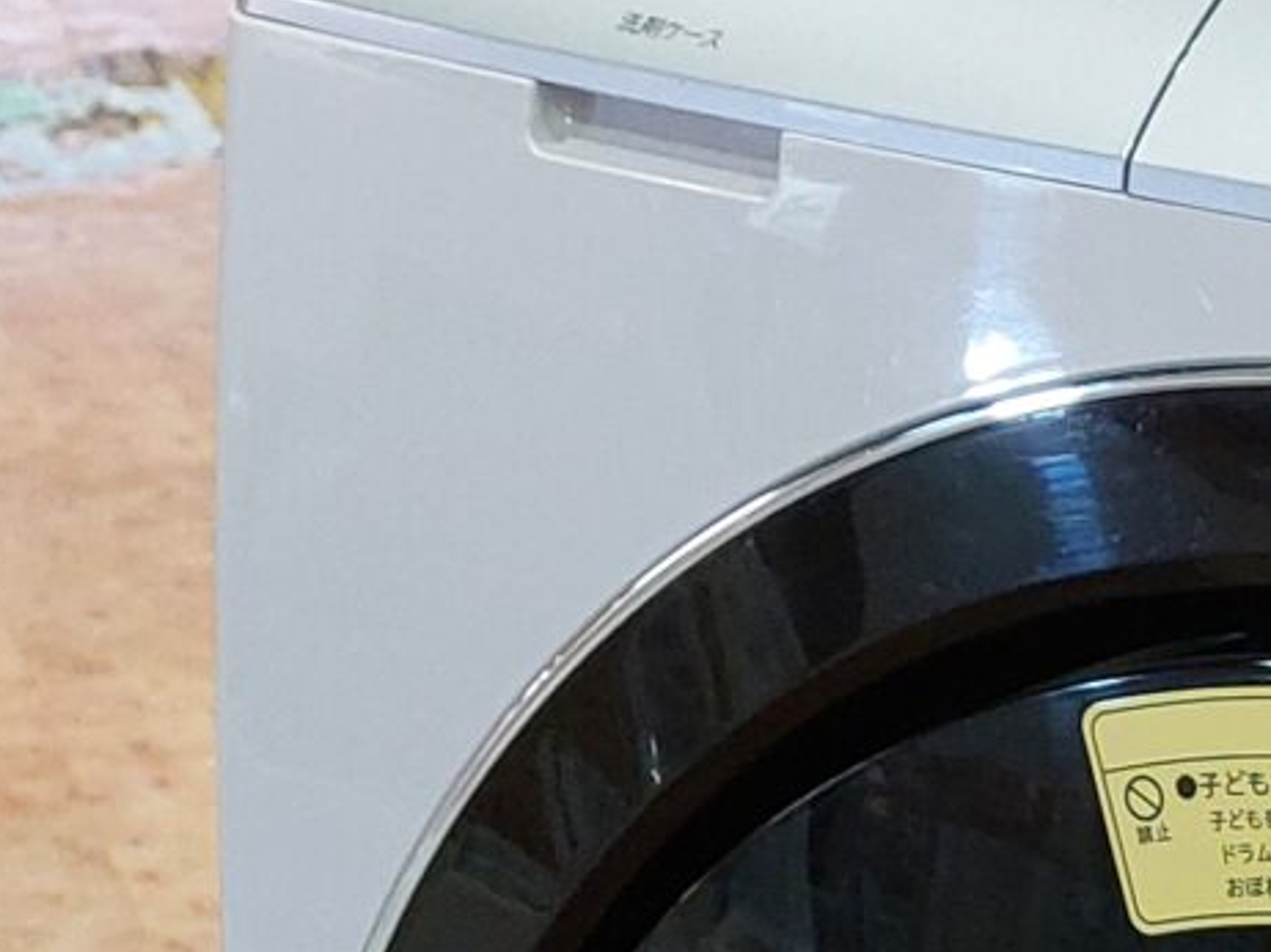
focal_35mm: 133
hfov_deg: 13.0
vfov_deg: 10.4
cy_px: 1753
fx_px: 4881
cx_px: 2492
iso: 160
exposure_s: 1/60
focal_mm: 5.23
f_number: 1.8
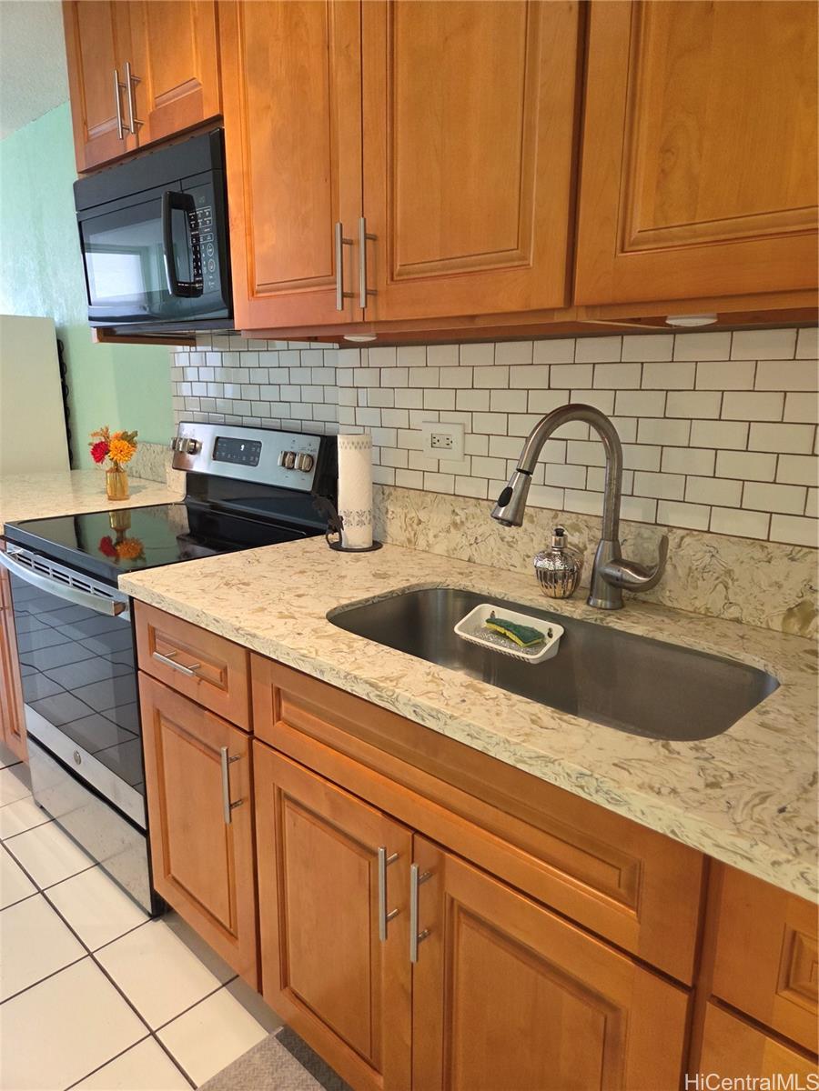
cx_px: 410
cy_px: 546
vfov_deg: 73.9
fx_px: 726
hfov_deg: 58.9
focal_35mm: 23
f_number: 1.8
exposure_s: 1/120
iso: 500
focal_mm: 5.4
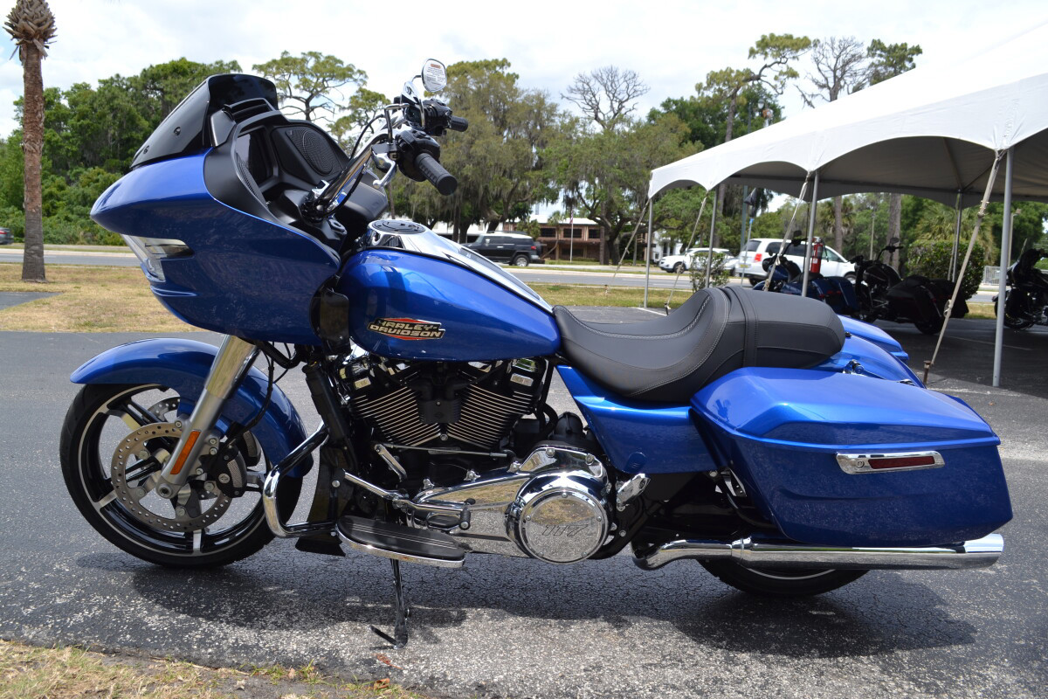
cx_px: 524
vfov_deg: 43.6
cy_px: 350
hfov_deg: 61.9
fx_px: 873
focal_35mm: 30
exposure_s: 1/200
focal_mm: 20
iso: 100
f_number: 7.1
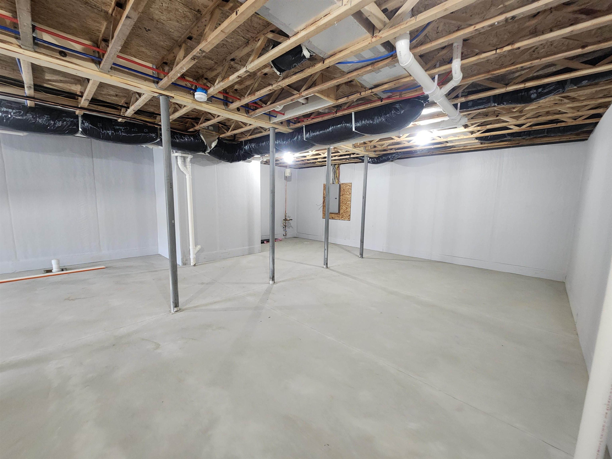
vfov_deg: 89.9
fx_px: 230
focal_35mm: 13
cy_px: 230
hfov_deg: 106.2
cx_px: 306
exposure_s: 1/30
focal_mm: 2.2
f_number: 2.2
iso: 500
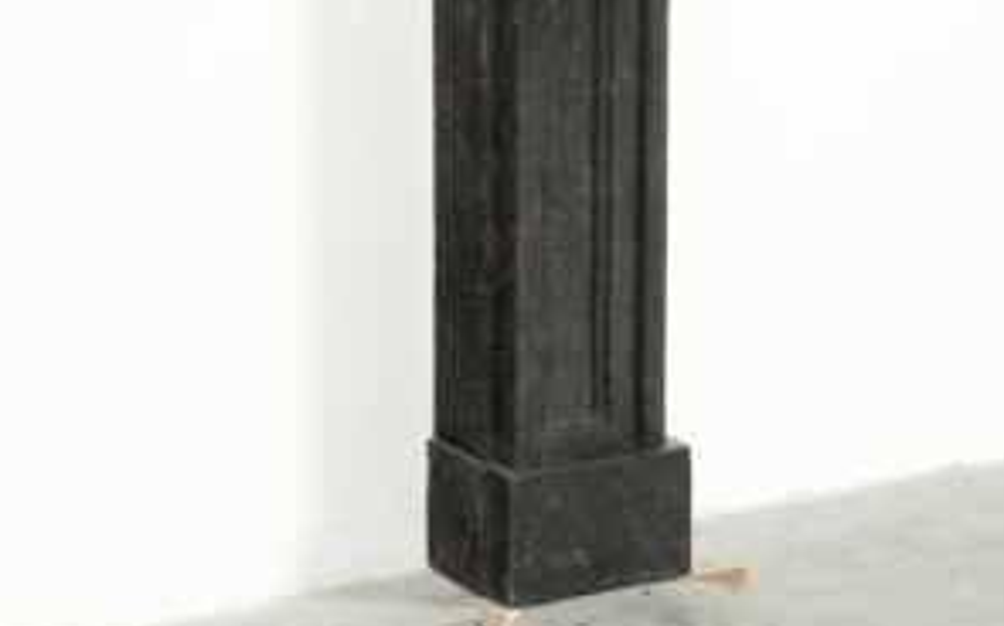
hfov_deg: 23.1
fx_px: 2461
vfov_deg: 14.3
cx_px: 507
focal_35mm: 90
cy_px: -2
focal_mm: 58
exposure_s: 1/200
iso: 250
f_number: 8
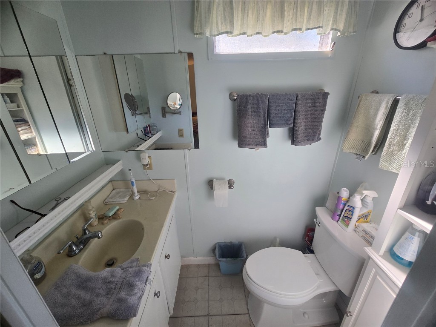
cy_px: 164
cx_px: 218
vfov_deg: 89.9
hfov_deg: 106.2
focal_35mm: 13
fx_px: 164
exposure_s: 1/60
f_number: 2.2
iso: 80
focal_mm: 2.2
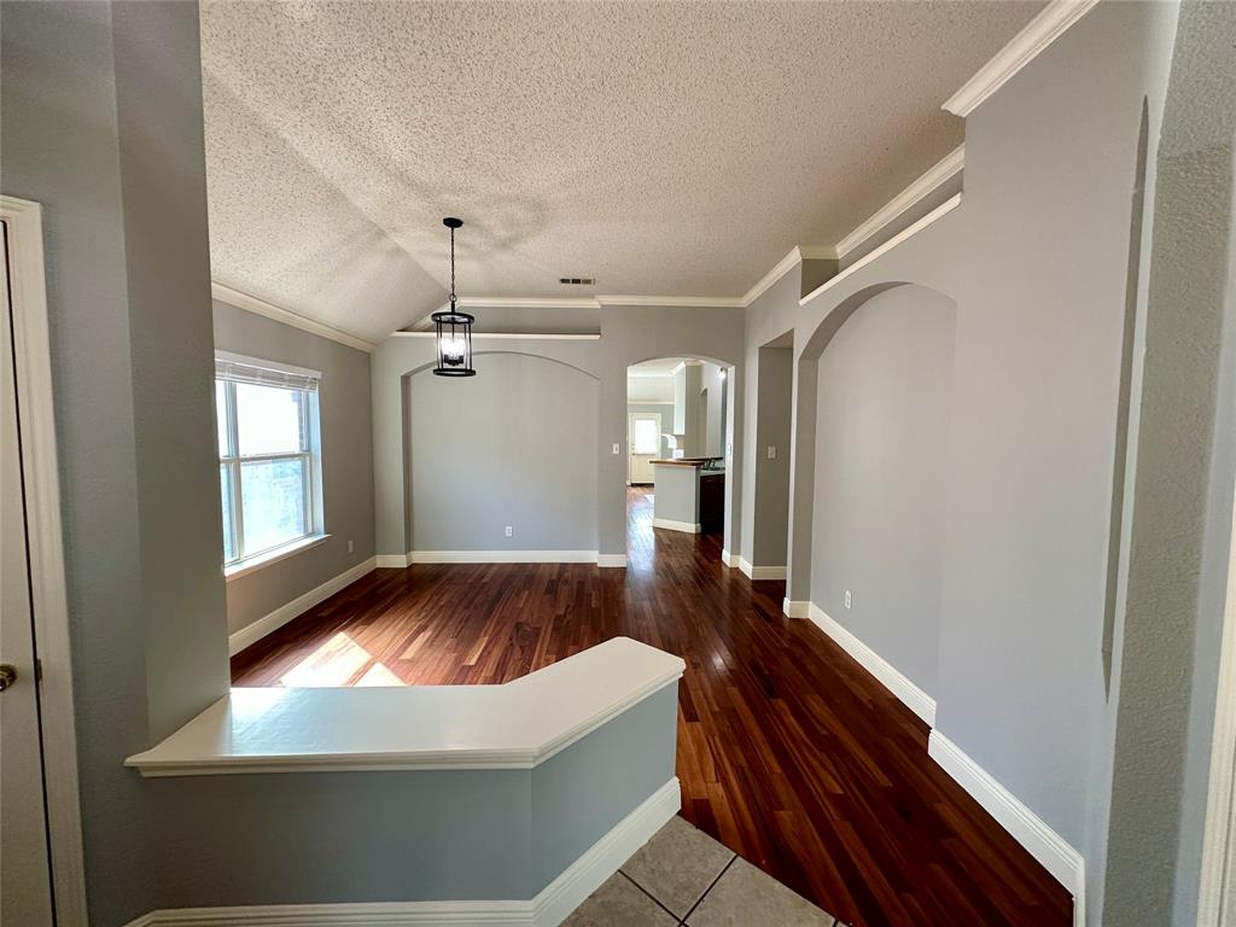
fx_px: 500
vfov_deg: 85.7
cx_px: 618
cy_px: 464
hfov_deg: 102.1
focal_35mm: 14
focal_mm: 2.22
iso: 200
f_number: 2.2
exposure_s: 1/120
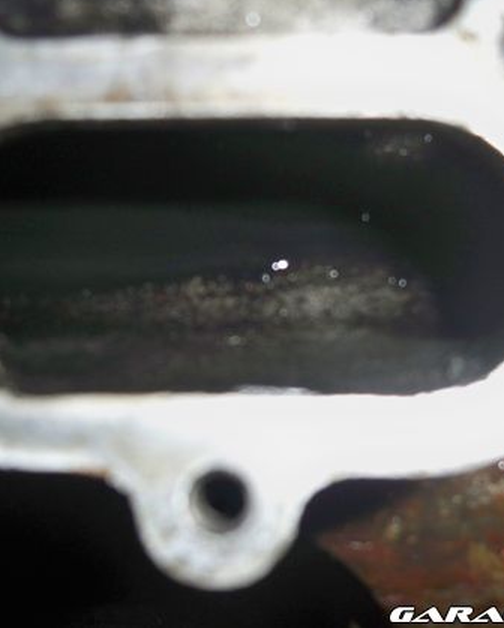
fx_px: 987
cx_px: 166
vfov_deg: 35.3
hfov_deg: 28.5
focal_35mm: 53
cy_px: 310
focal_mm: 7.9
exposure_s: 1/30
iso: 200
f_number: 3.1
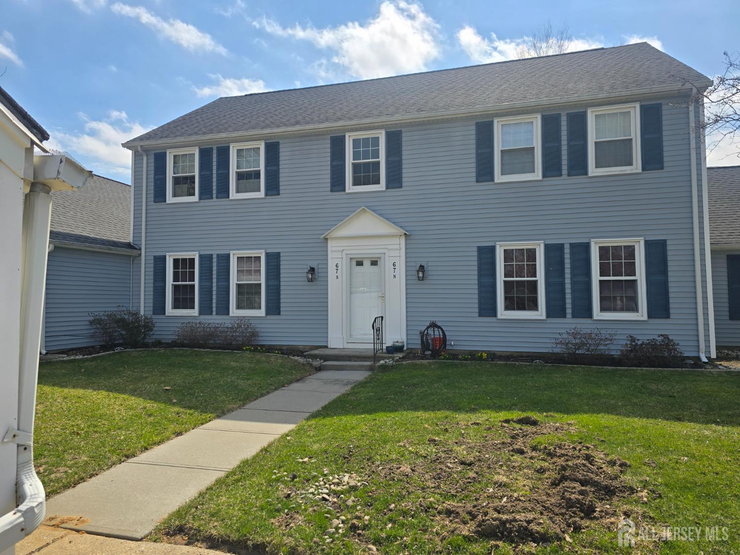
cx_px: 370
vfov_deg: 58.9
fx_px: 492
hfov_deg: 73.9
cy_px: 278
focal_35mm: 23
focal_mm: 6.3
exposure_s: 1/1406
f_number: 1.7
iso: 12
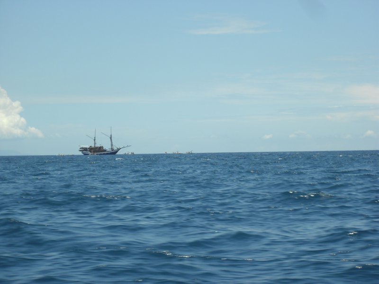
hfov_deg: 17.4
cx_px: 190
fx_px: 1237
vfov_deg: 13.1
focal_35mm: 113
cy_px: 142
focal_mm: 18.6
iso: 100
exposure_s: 1/100
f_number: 14.7
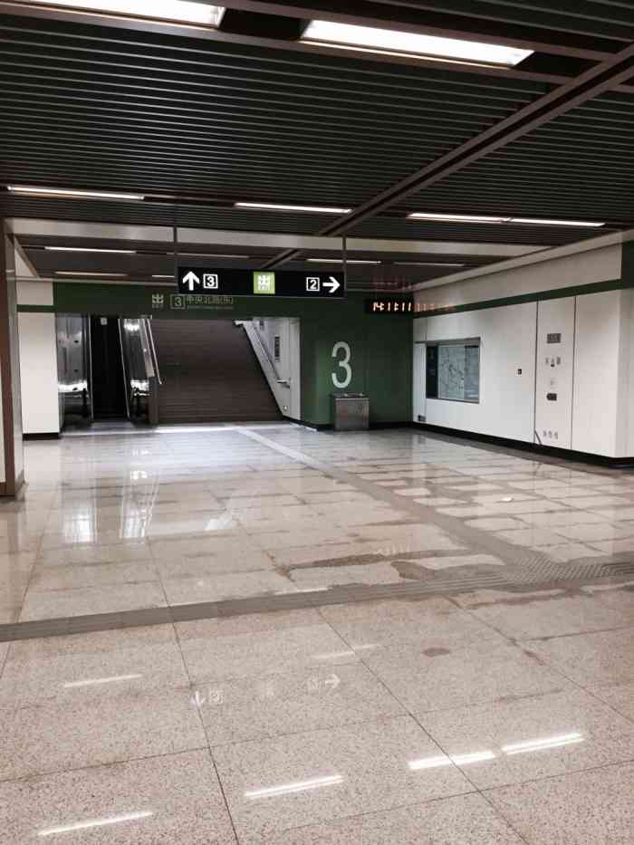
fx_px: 708
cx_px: 317
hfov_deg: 48.2
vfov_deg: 61.7
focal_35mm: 29
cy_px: 422
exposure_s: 1/30
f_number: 2.2
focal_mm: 4.15
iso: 200
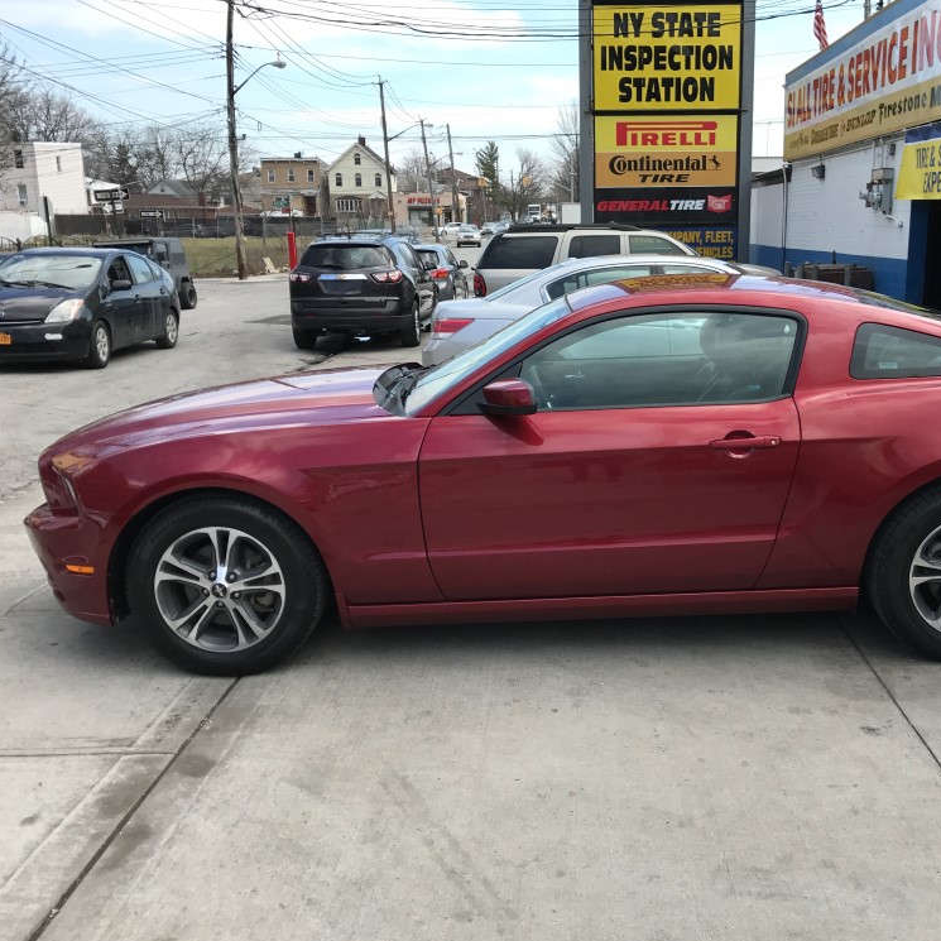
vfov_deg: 48.4
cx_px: 604
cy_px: 475
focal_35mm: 34
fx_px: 1046
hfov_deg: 47.9
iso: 20
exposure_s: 1/987
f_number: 1.8
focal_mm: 3.99
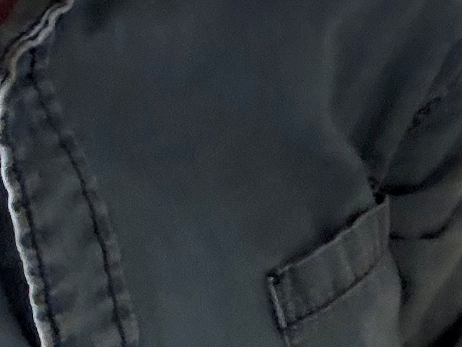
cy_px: -266
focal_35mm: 127
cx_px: 924
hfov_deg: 13.3
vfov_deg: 11.0
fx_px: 1696
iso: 320
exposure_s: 1/33
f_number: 1.9
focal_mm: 2.69
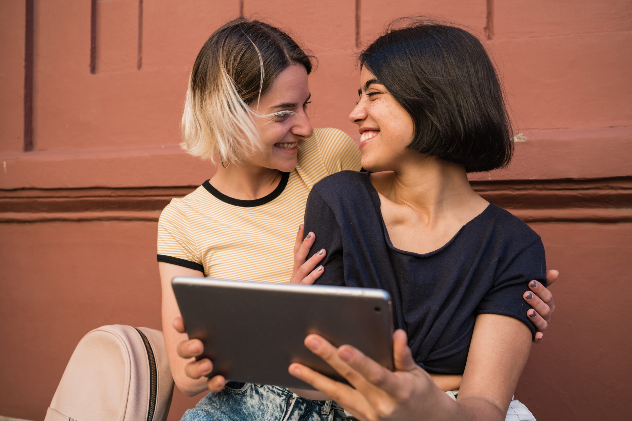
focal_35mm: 35
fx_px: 615
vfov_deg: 37.9
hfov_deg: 54.4
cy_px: 210
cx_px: 316
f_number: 5.6
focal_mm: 35
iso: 100
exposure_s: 1/160
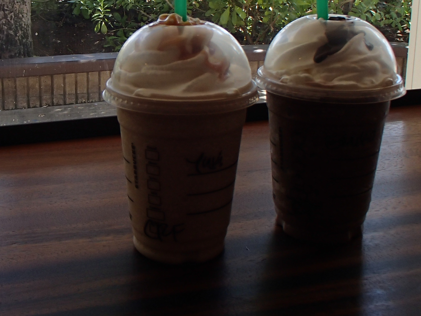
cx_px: 160
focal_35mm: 53
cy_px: 78
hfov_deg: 36.0
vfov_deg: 27.1
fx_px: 645
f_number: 3.9
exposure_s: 1/160
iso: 100
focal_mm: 5
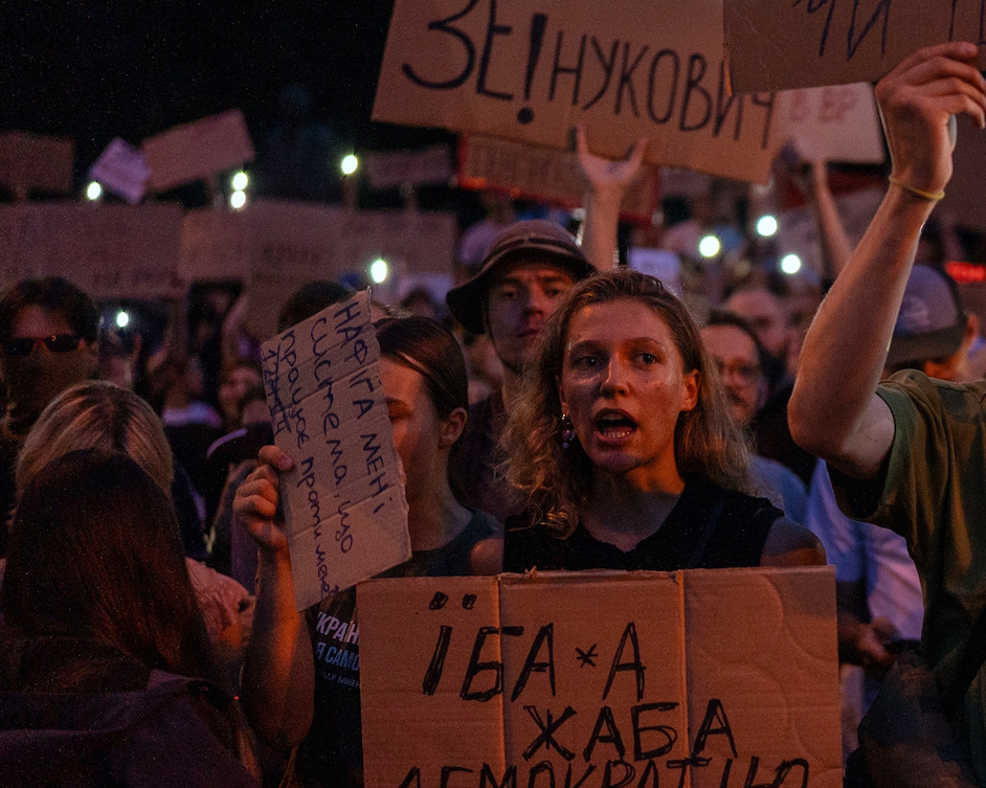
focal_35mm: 67
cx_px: 971
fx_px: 1955
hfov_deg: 26.9
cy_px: 404
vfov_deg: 22.8
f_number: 1.4
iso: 1250
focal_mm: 35
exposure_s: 1/320
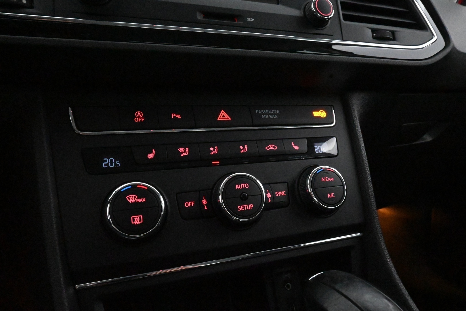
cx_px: 233
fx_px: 311
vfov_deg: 53.1
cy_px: 156
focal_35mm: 24
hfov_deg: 73.7
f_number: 13
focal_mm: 16
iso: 22800
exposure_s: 1/25
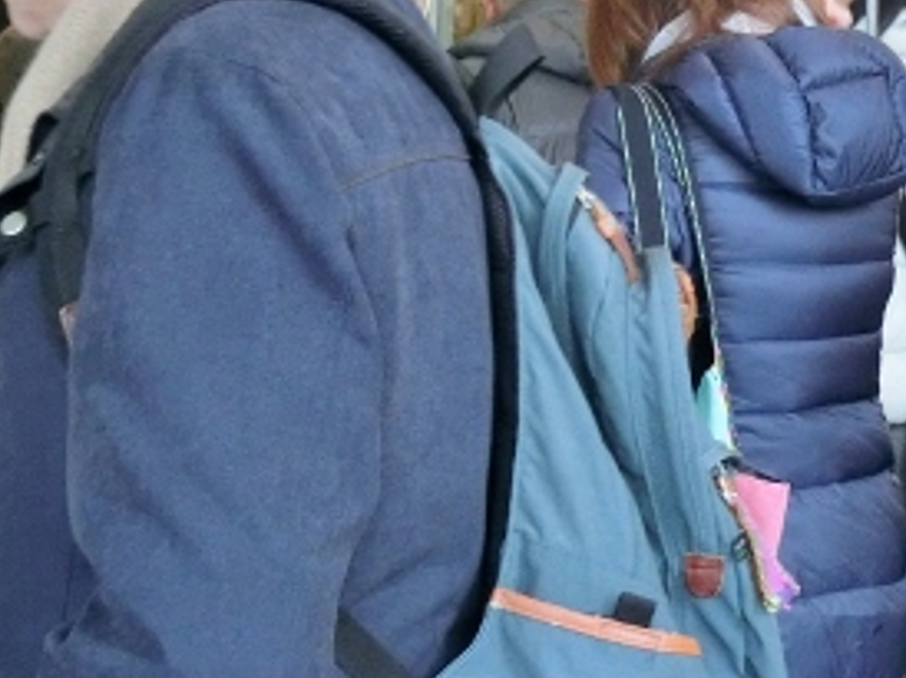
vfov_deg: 13.0
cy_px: 291
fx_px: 2981
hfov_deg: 17.2
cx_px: 598
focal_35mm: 114
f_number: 4.1
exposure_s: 1/50
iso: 400
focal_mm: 6.9
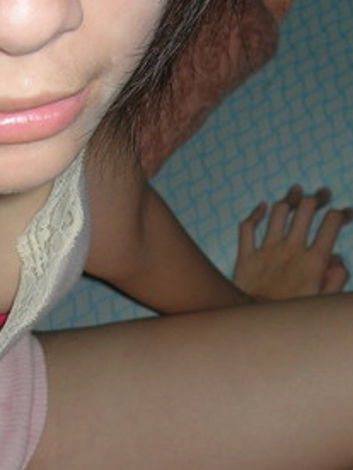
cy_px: 358
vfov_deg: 22.0
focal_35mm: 88
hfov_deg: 16.7
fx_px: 1197
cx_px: 106
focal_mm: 7.8
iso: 64
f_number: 2.8
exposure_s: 1/60.1
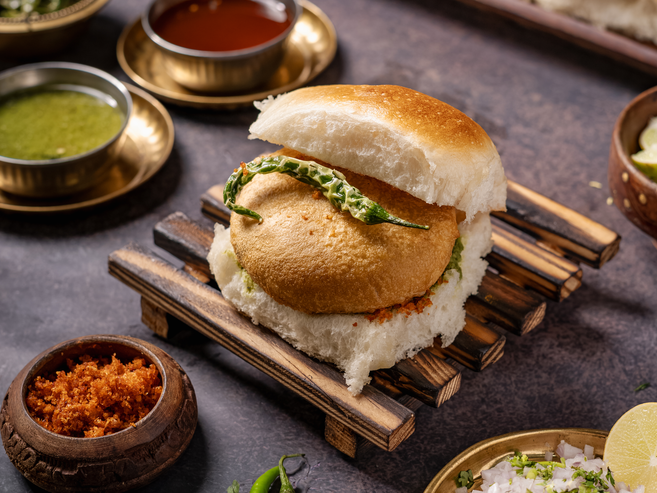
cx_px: 331
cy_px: 247
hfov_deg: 26.7
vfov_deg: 20.2
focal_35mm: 73
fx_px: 1385
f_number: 5
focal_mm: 50
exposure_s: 1/160
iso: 125
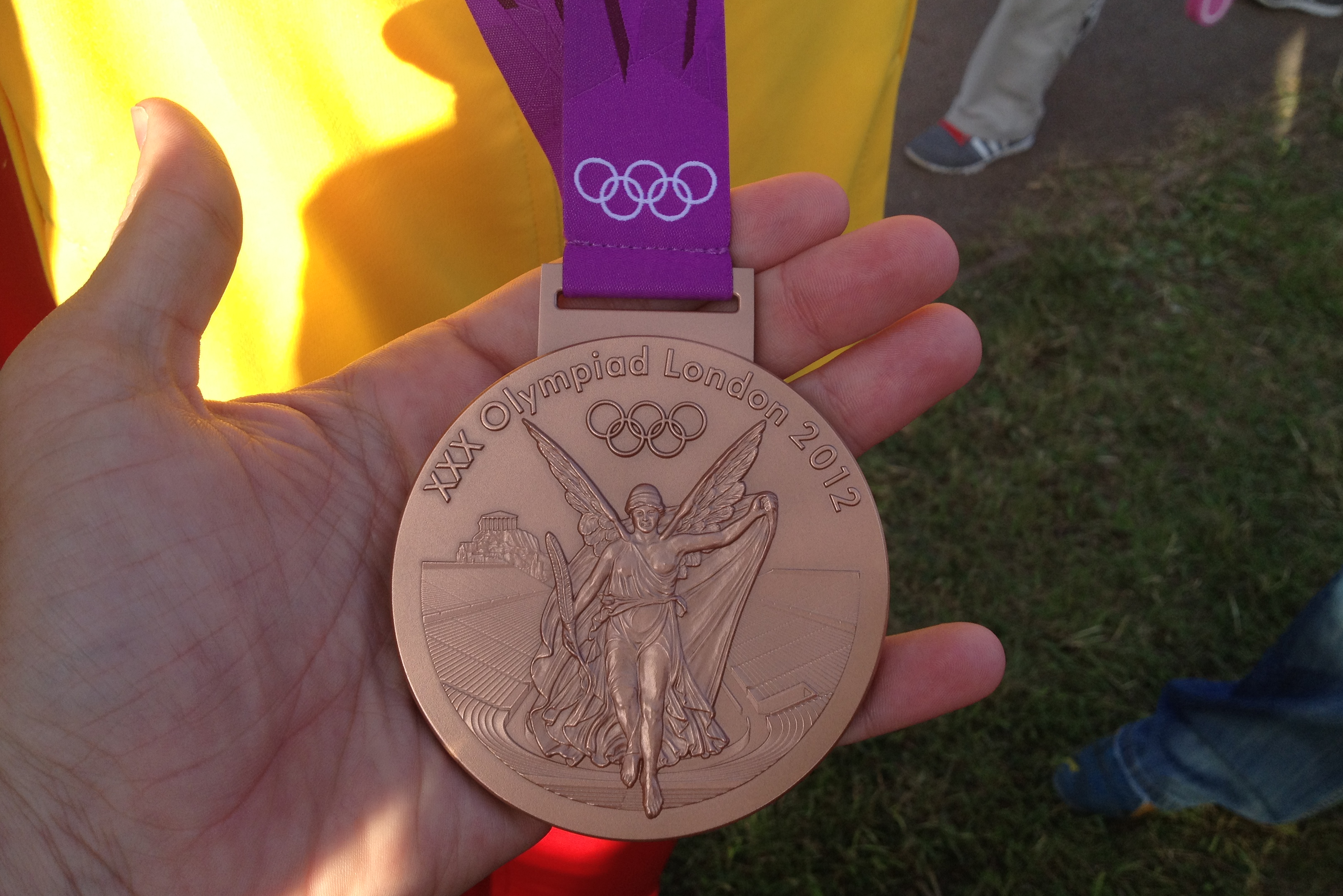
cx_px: 668
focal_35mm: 37
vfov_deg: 35.9
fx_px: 1380
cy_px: 428
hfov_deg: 51.9
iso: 64
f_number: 2.4
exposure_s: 1/431
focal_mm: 4.28
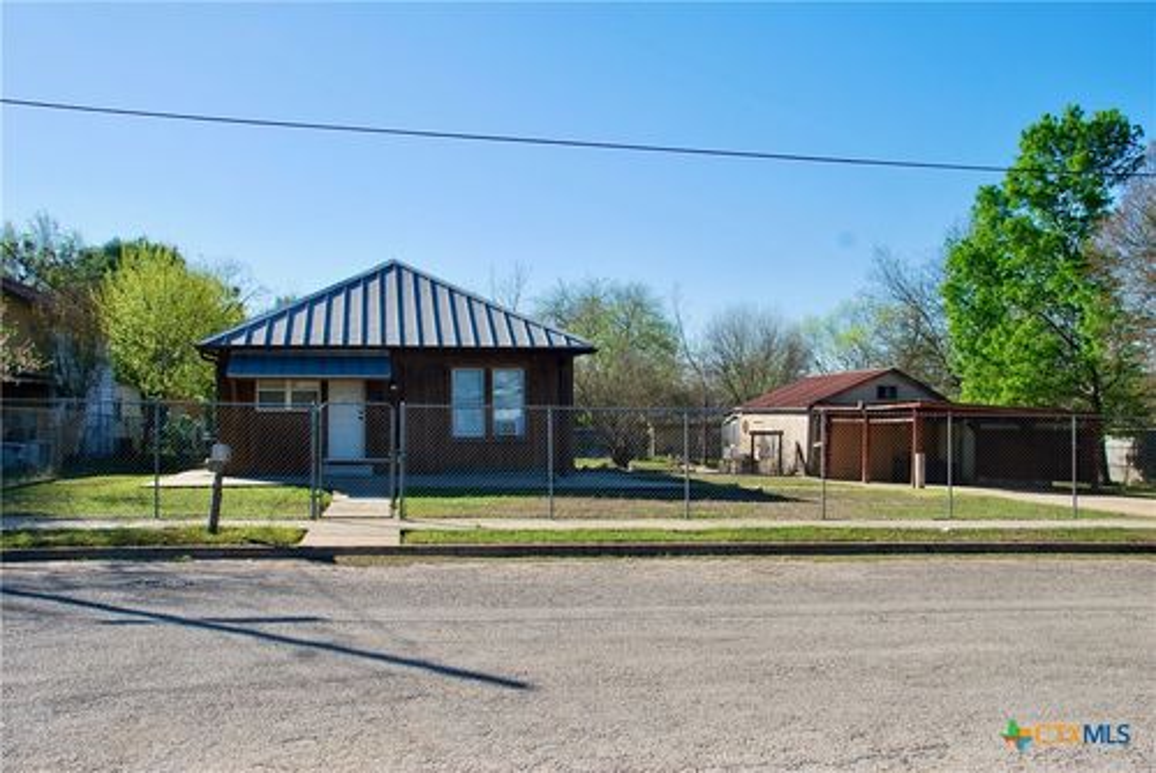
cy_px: 386
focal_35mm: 33
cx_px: 578
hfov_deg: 57.2
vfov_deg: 40.0
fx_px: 1060
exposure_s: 1/250
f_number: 8
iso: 100
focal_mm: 22
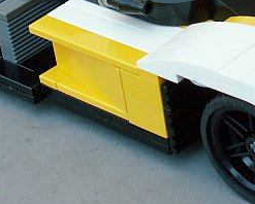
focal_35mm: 161
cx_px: 205
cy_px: -2
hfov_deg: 11.9
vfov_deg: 9.5
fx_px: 1216
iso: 50
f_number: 3.2
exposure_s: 1/100
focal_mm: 8.52
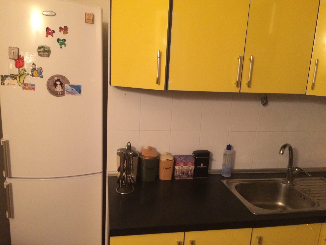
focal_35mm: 29
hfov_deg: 61.7
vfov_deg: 48.2
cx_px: 163
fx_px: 273
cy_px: 122
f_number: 2.2
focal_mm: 4.15
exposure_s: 1/17
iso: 400
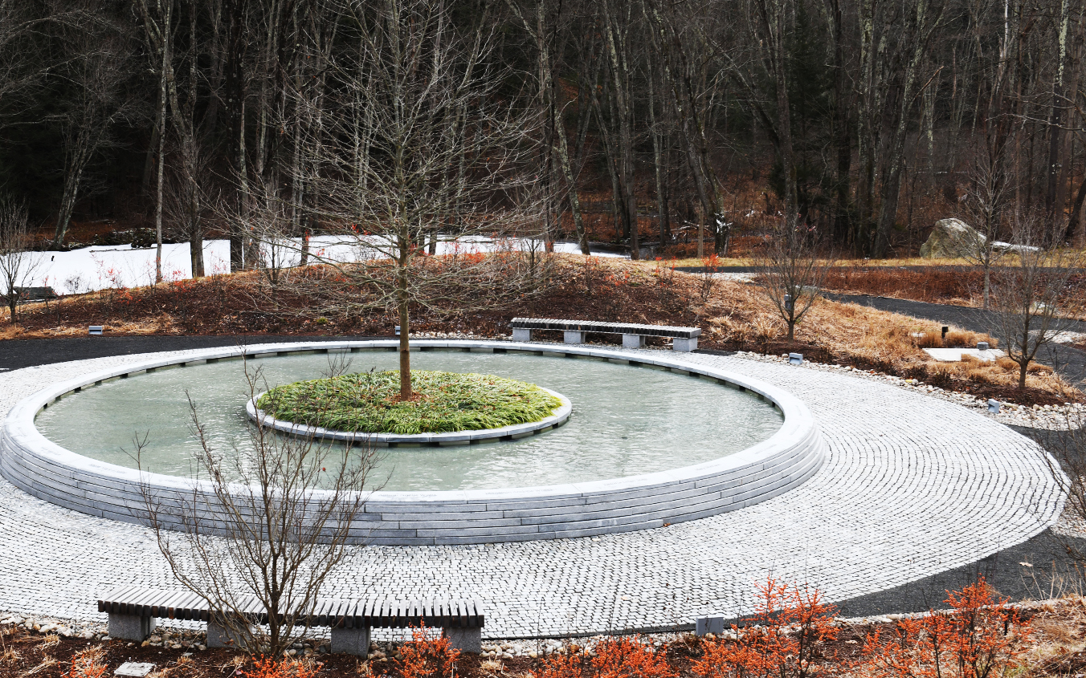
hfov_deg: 35.4
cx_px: 390
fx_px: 1687
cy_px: 347
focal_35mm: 57
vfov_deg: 22.7
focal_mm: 42
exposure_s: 1/80
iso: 200
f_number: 6.3
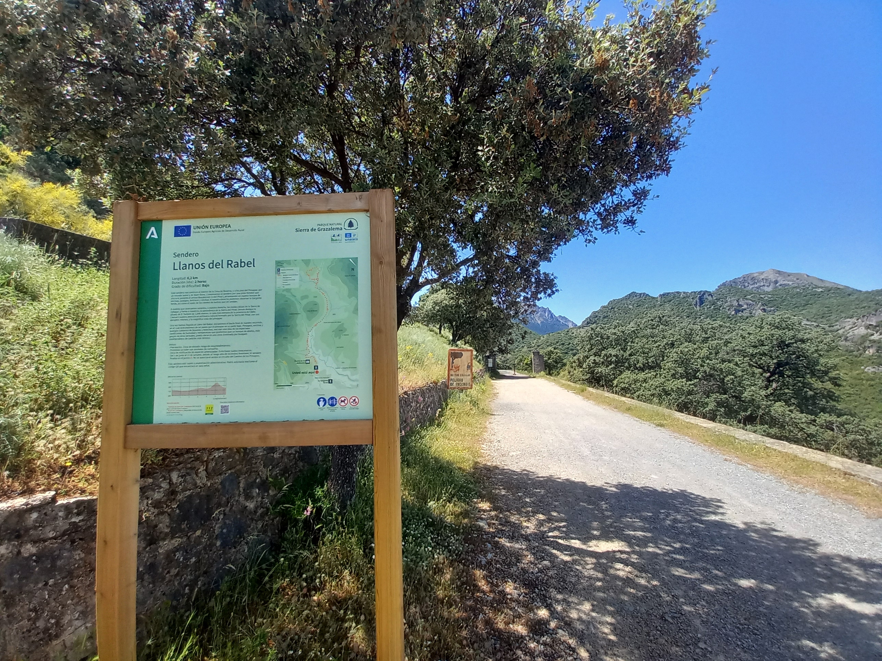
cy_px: 330
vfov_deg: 89.9
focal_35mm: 13
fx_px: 331
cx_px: 441
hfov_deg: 106.2
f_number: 2.2
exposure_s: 1/509
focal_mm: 1.13
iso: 50
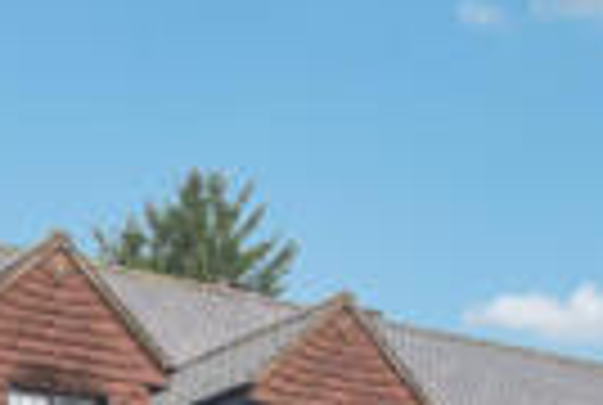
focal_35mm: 78
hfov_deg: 23.2
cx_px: -164
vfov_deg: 15.6
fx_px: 1309
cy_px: 682
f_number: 8
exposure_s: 1/60
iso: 640
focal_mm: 16
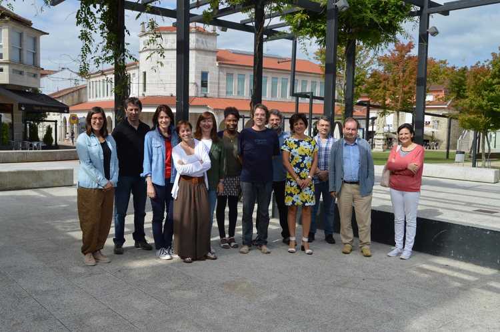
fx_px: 458
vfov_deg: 39.9
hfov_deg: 57.3
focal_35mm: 33
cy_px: 166
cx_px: 250
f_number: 8
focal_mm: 22
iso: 100
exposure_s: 1/250
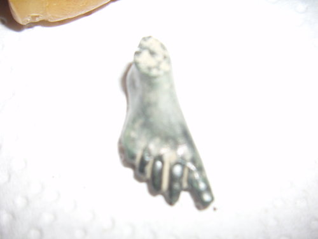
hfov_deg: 58.4
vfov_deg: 45.4
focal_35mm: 31
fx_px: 285
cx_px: 159
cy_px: 120
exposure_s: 1/200
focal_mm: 6.2
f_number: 2.8
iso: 50
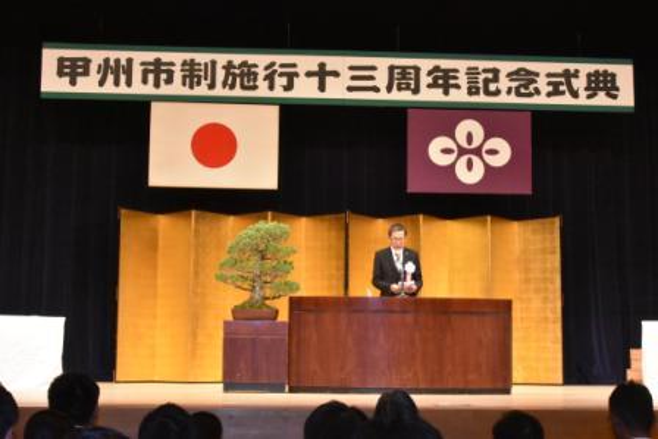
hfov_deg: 35.0
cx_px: 329
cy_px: 220
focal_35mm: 57
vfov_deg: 23.8
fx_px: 1042
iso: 10000
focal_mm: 38
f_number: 13
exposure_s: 1/125
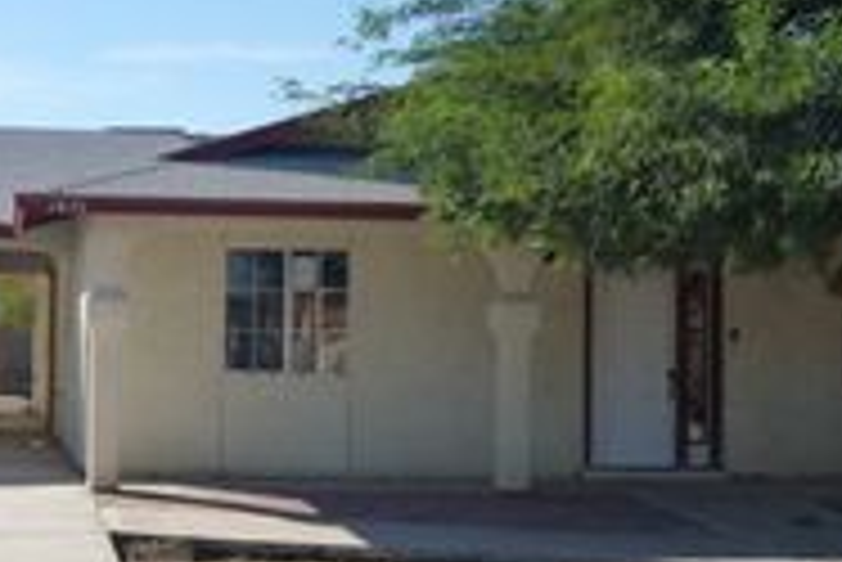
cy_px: 265
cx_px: 252
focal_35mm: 79
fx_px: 1849
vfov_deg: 17.3
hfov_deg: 25.5
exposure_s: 1/100
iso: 160
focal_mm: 7.3
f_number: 11
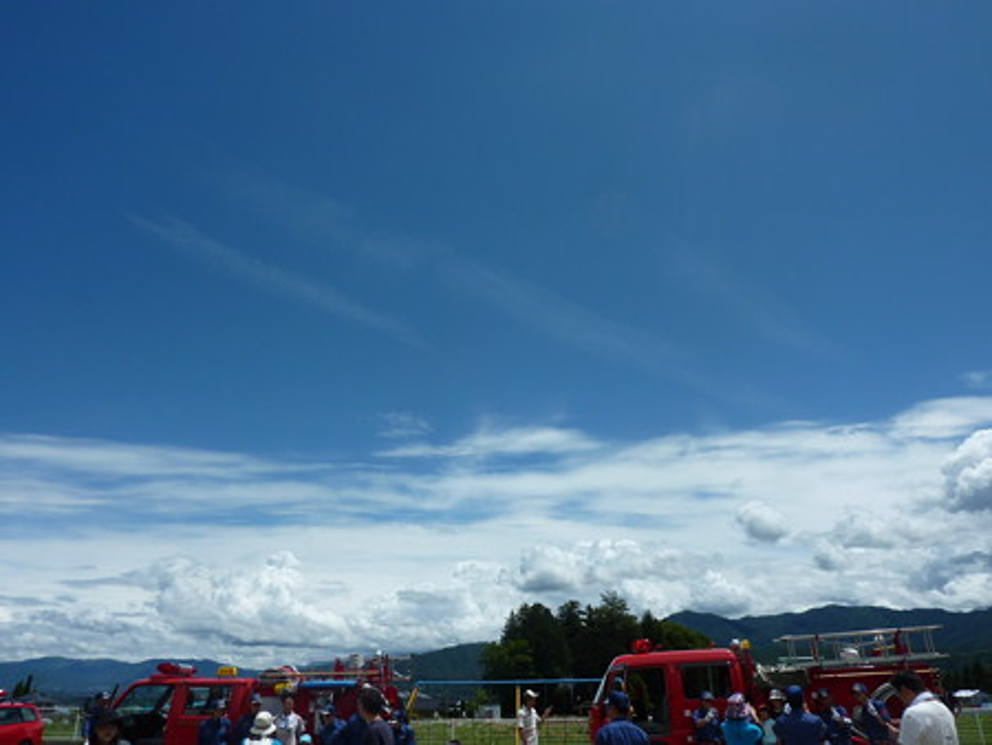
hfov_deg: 69.4
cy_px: 372
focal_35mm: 25
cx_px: 496
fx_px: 717
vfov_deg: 54.9
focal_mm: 4.1
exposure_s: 1/640
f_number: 5.6
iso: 80
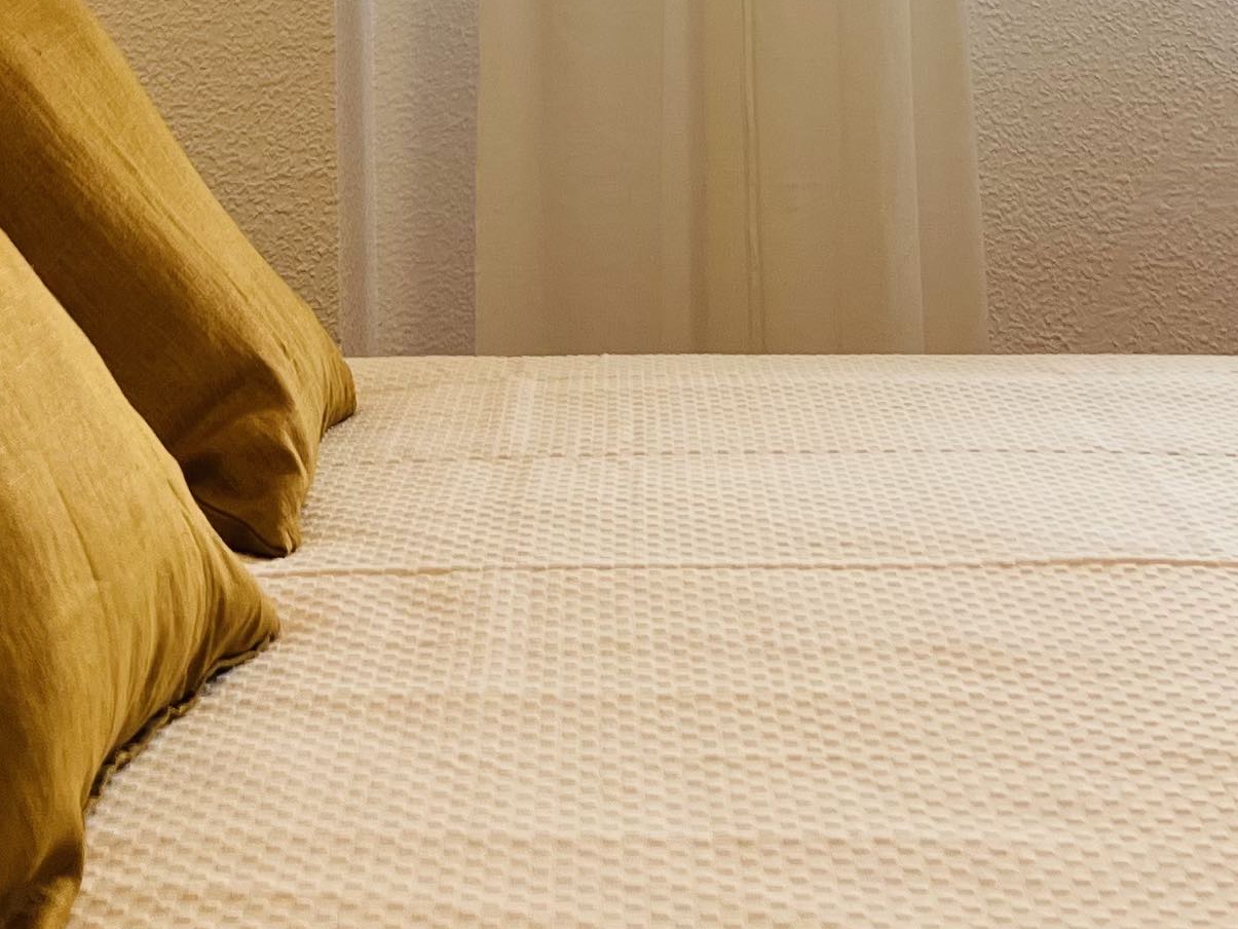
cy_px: -394
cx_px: 370
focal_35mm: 87
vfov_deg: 15.8
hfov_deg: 22.4
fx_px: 3112
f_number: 1.5
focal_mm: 5.7
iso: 64
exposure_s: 1/100
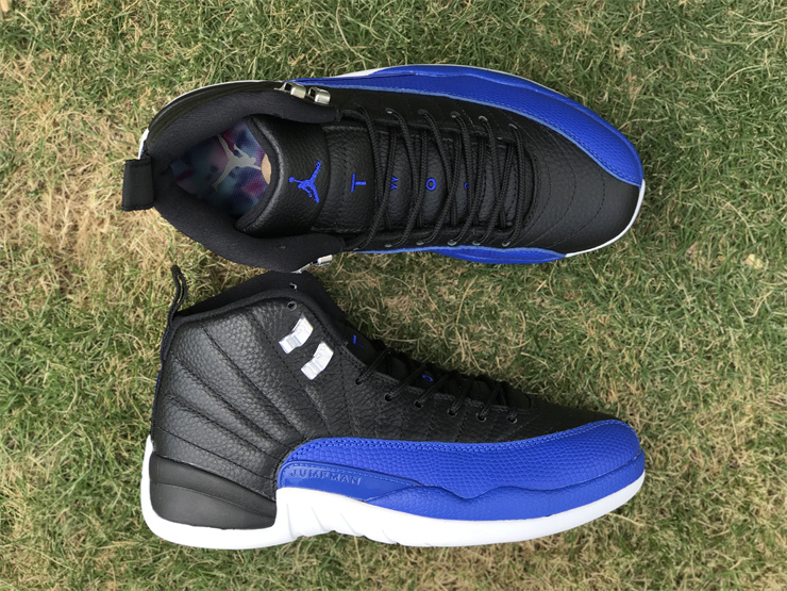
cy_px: 296
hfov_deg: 33.8
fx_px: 1296
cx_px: 394
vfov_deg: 25.7
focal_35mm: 57
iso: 20
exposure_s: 1/125
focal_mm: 6.6
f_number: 2.8
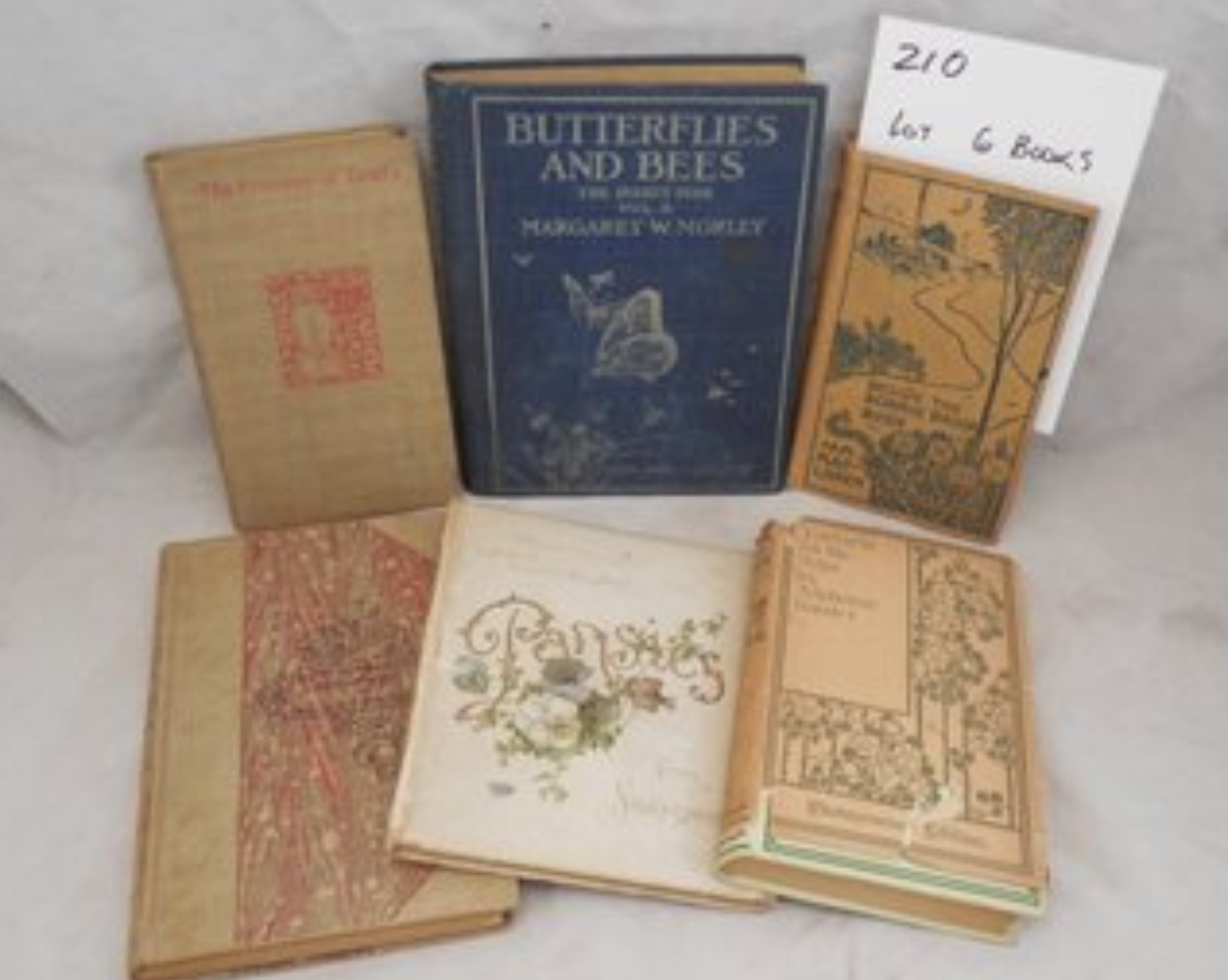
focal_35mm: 37
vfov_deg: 40.1
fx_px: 1343
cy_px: 494
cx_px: 645
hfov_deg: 49.1
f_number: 3.7
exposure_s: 1/30
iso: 400
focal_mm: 6.3
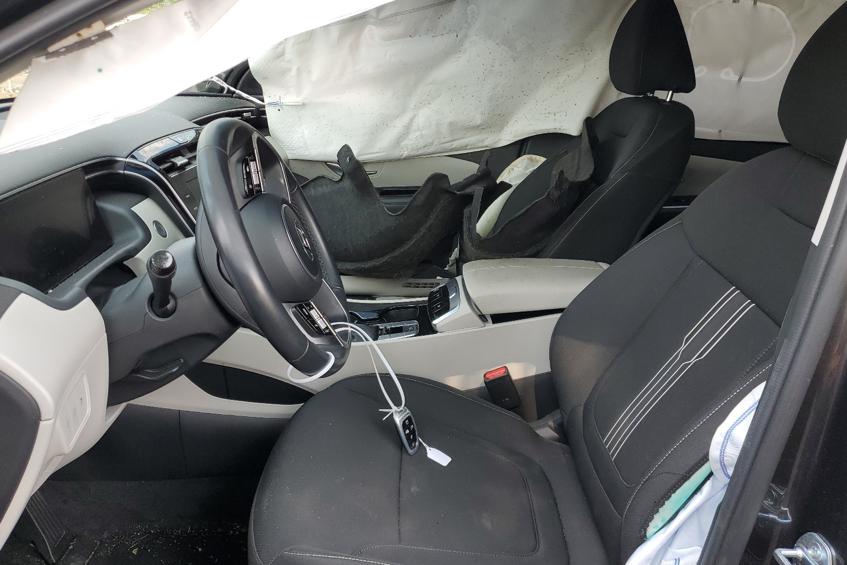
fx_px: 659
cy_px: 281
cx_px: 434
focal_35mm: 28
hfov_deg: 65.5
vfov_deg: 46.4
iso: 50
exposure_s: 1/238
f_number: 1.5
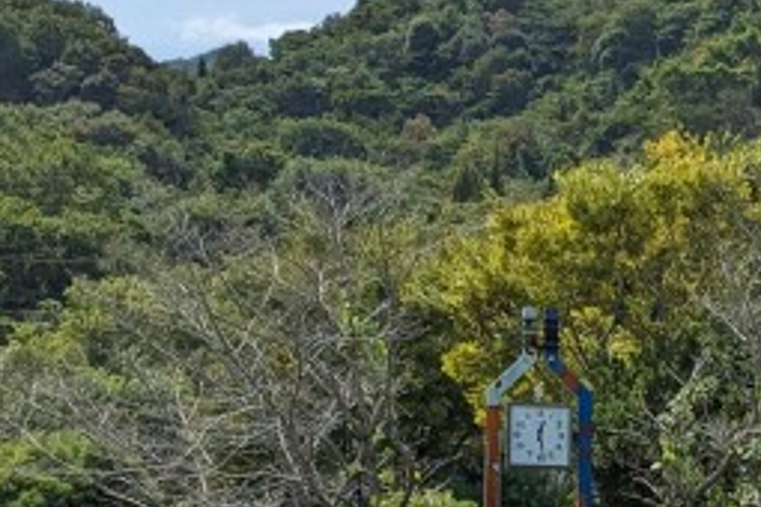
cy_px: 725
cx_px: 704
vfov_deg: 12.0
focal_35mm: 110
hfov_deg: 18.2
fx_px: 2325
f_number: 1.73
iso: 71
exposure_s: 1/7812
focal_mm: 4.38
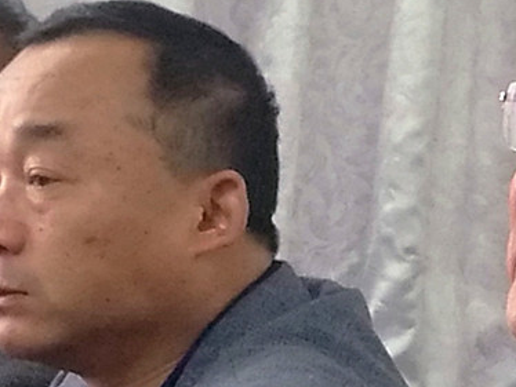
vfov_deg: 6.4
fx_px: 3446
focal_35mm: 231
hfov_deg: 8.5
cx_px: 585
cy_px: 454
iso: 125
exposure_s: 1/33.3
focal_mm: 4.04
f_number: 2
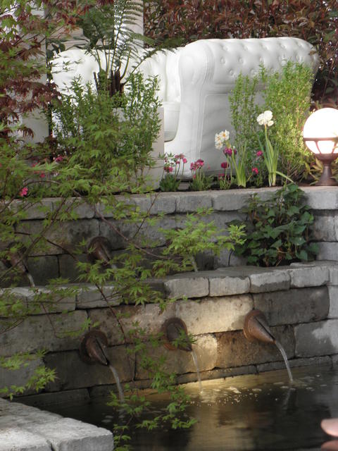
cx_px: 169
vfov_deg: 17.0
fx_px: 1510
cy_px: 226
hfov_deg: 12.8
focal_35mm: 116
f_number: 4.3
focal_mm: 20.76
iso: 125
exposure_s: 1/8
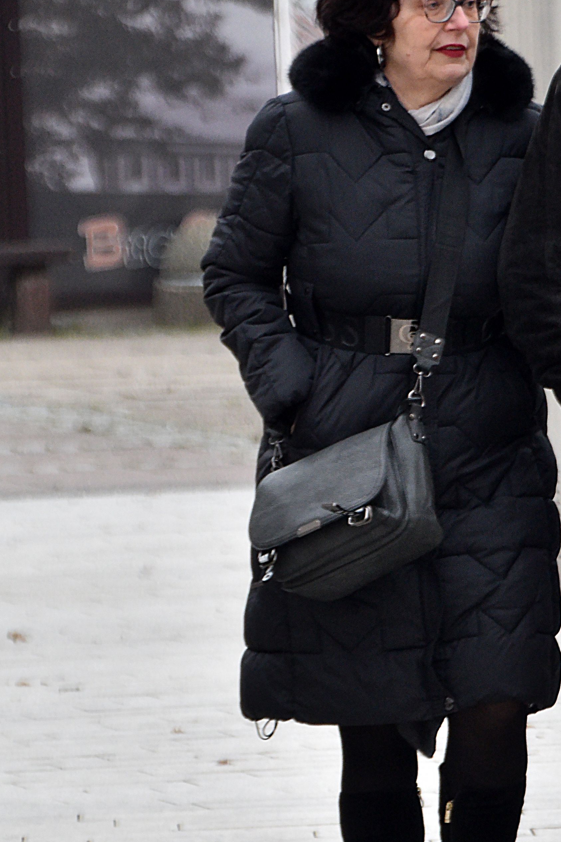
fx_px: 17439
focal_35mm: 746
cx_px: 606
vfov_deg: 2.8
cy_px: 519
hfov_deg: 1.8
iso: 640
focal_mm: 210
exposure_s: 1/250
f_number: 6.3
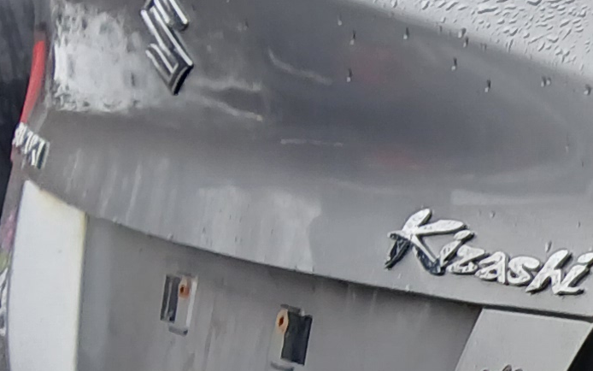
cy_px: 644
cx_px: 1396
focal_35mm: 162
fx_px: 2619
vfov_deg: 7.9
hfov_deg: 11.0
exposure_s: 1/60
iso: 25
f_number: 1.8
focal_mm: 3.98
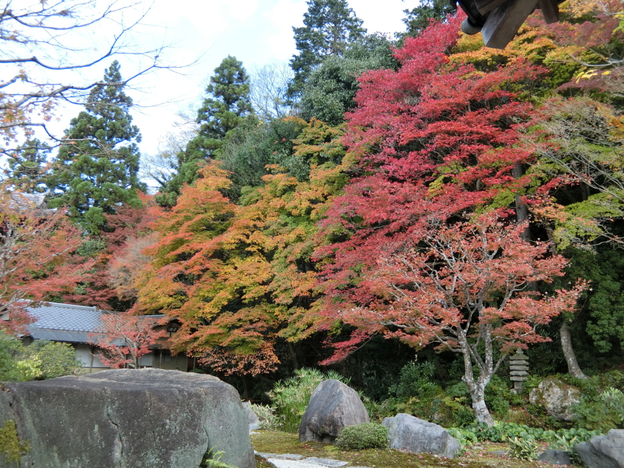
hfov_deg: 60.0
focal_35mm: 30
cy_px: 234
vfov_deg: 46.8
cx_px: 312
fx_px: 541
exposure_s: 1/125
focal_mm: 5.4
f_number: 3.7
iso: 80
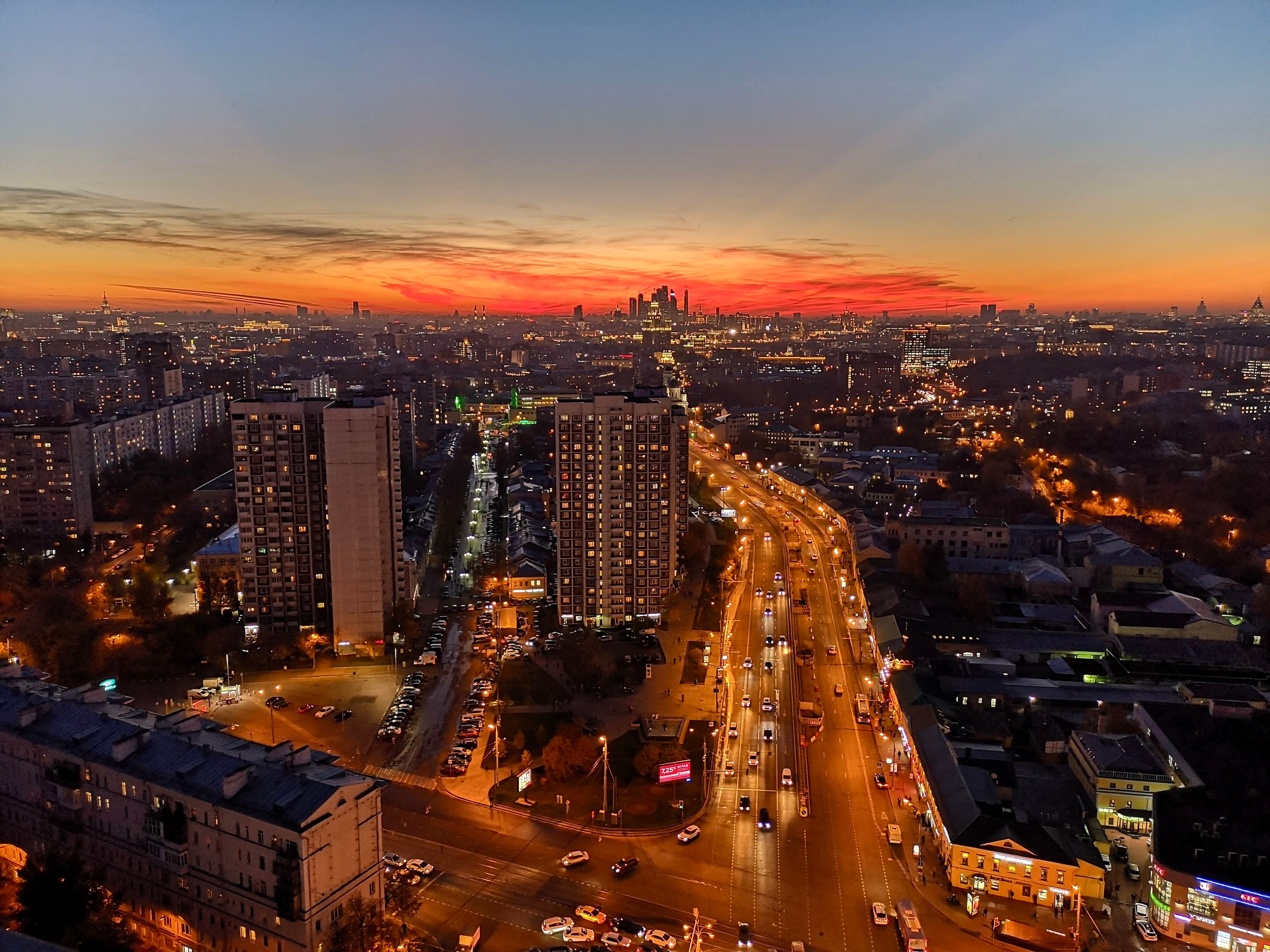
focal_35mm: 27
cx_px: 635
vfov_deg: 51.4
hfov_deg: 65.3
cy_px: 476
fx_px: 991
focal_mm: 3.95
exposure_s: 1/33.3
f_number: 1.8
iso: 200
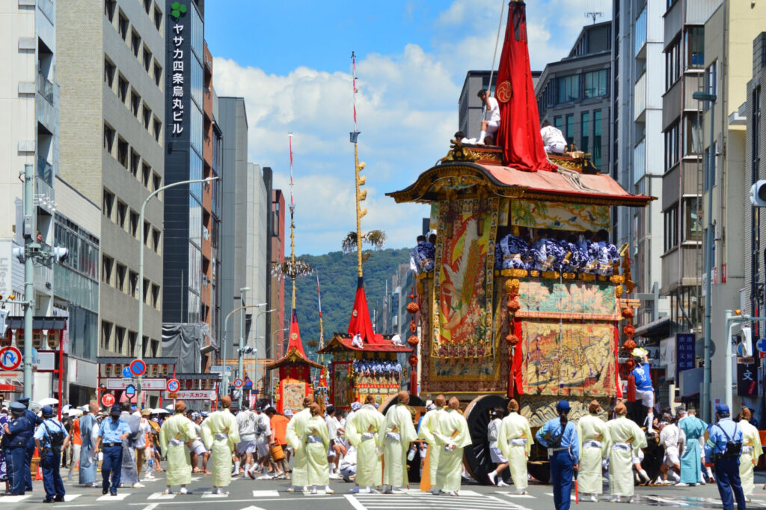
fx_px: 2073
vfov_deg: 14.0
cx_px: 383
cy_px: 255
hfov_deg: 20.9
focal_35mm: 98
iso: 360
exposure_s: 1/500
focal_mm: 65
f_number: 11
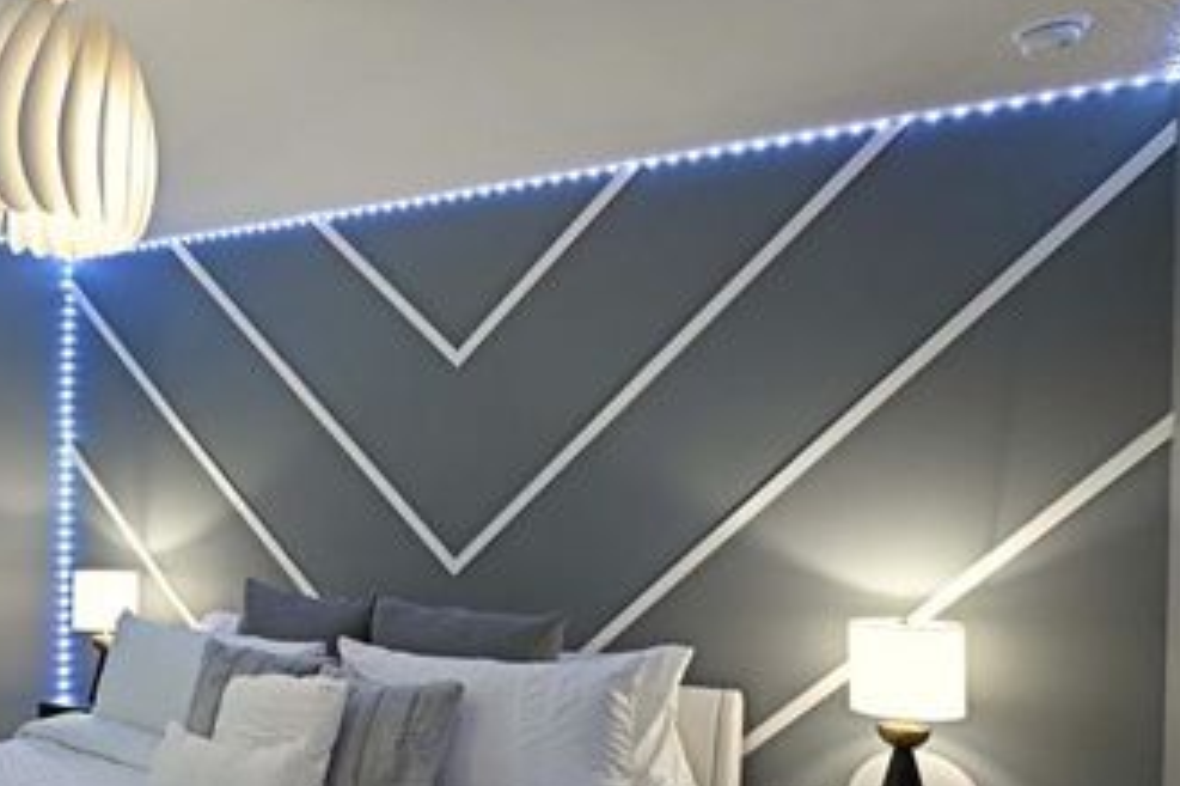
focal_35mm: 30
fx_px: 983
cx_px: 307
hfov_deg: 59.0
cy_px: 501
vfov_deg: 43.2
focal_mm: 14
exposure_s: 1/125
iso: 560
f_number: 2.8
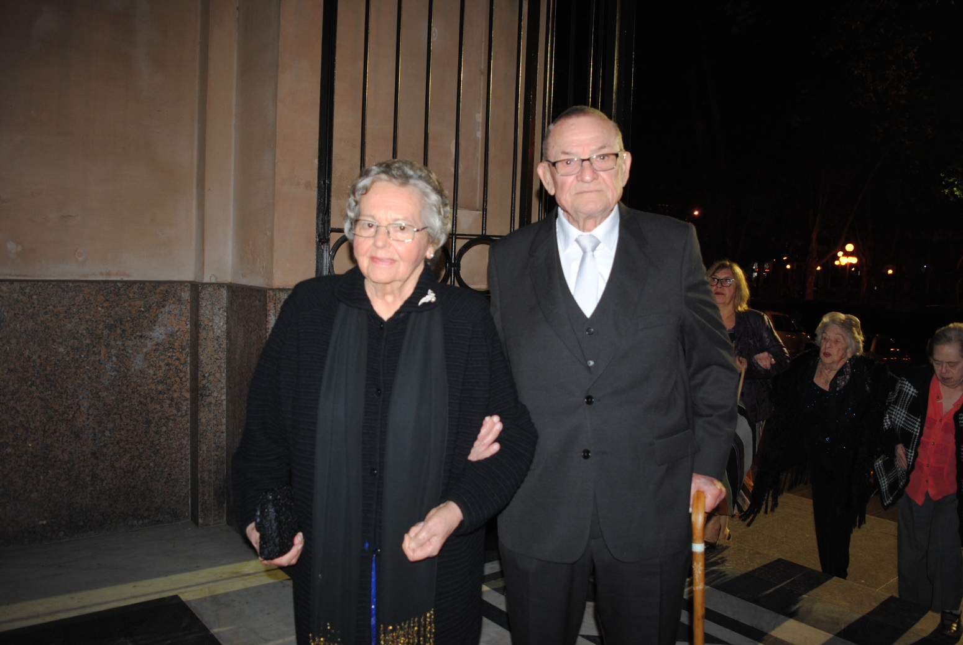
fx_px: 723
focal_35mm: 27
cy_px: 322
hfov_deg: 67.3
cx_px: 482
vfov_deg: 48.1
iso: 200
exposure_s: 1/60
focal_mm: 18
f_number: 3.5
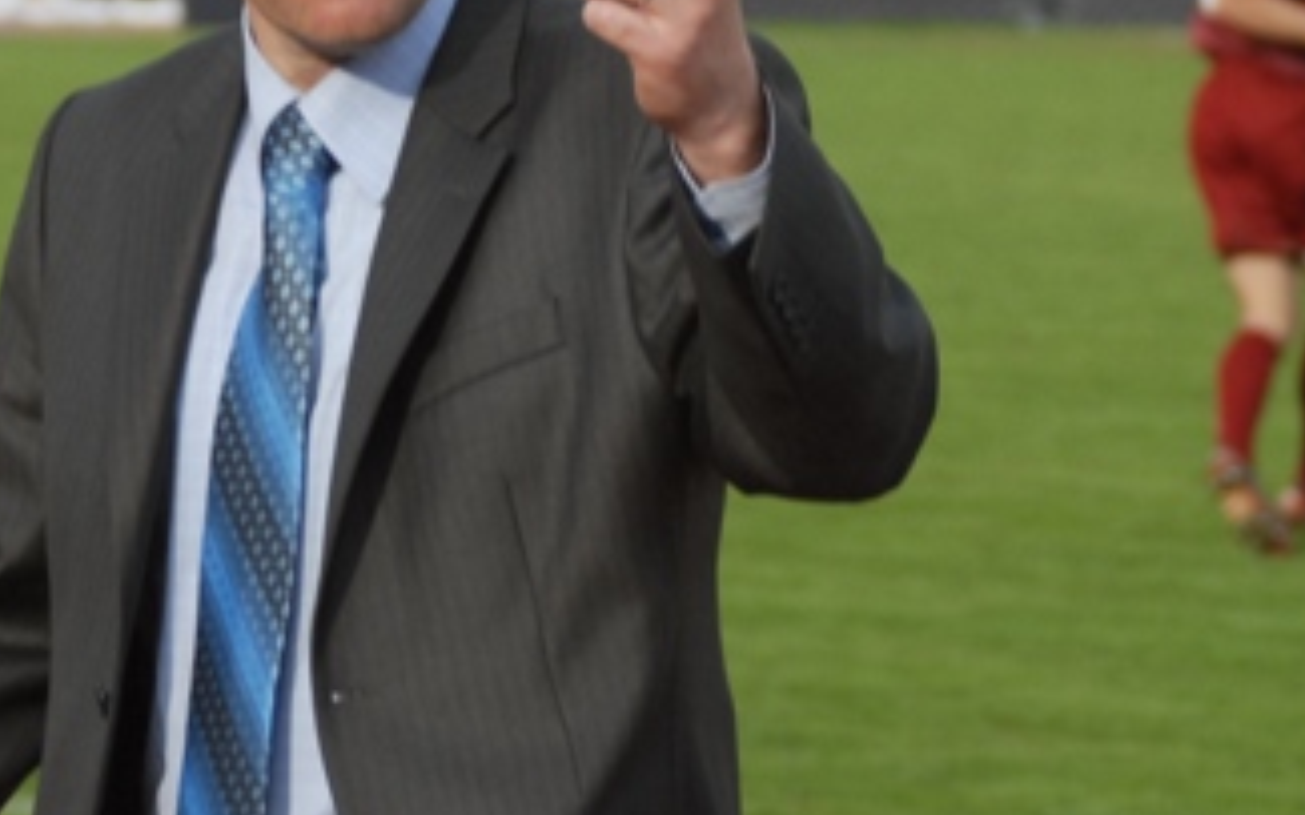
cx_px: 723
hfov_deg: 5.0
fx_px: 15042
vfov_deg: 3.1
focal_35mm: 423
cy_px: 165
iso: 400
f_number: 8
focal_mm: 140
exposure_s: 1/250
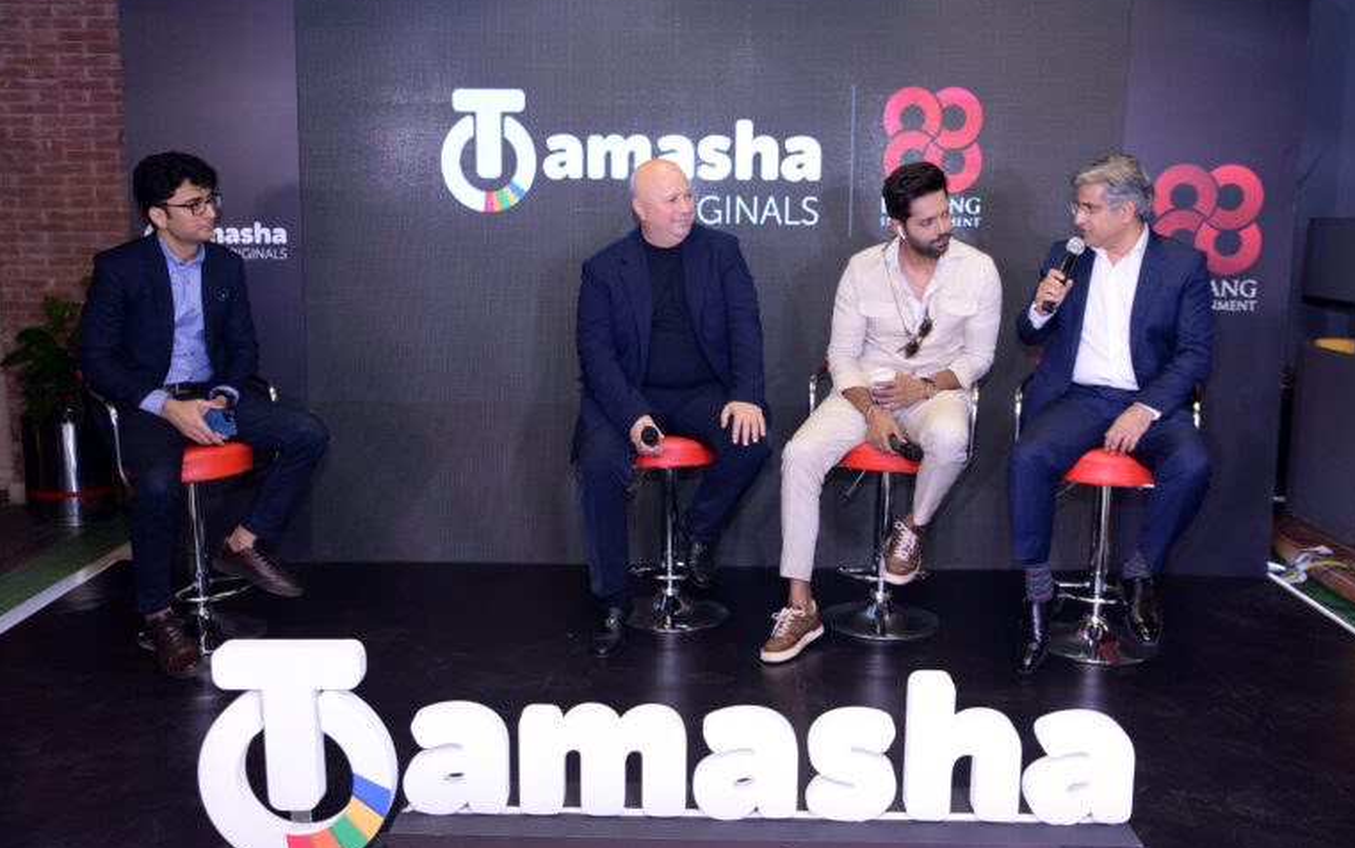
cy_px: 402
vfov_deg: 35.3
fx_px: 1330
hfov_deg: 54.0
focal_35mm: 36
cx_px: 680
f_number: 4
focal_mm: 35
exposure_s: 1/160
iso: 1600
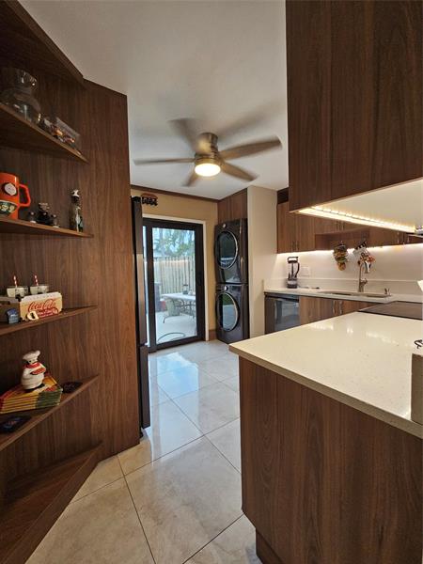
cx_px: 212
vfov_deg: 106.2
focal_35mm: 13
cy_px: 282
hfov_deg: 89.9
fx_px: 212
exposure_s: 1/38
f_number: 2.2
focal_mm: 2.2
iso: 320
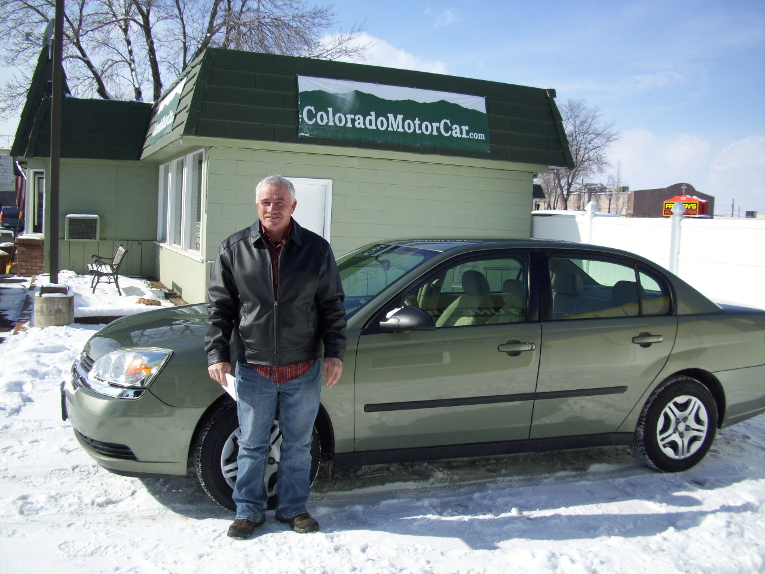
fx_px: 751
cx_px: 382
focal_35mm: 34
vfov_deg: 41.8
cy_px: 287
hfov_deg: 54.0
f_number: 5.6
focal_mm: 5.7
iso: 80
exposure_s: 1/400
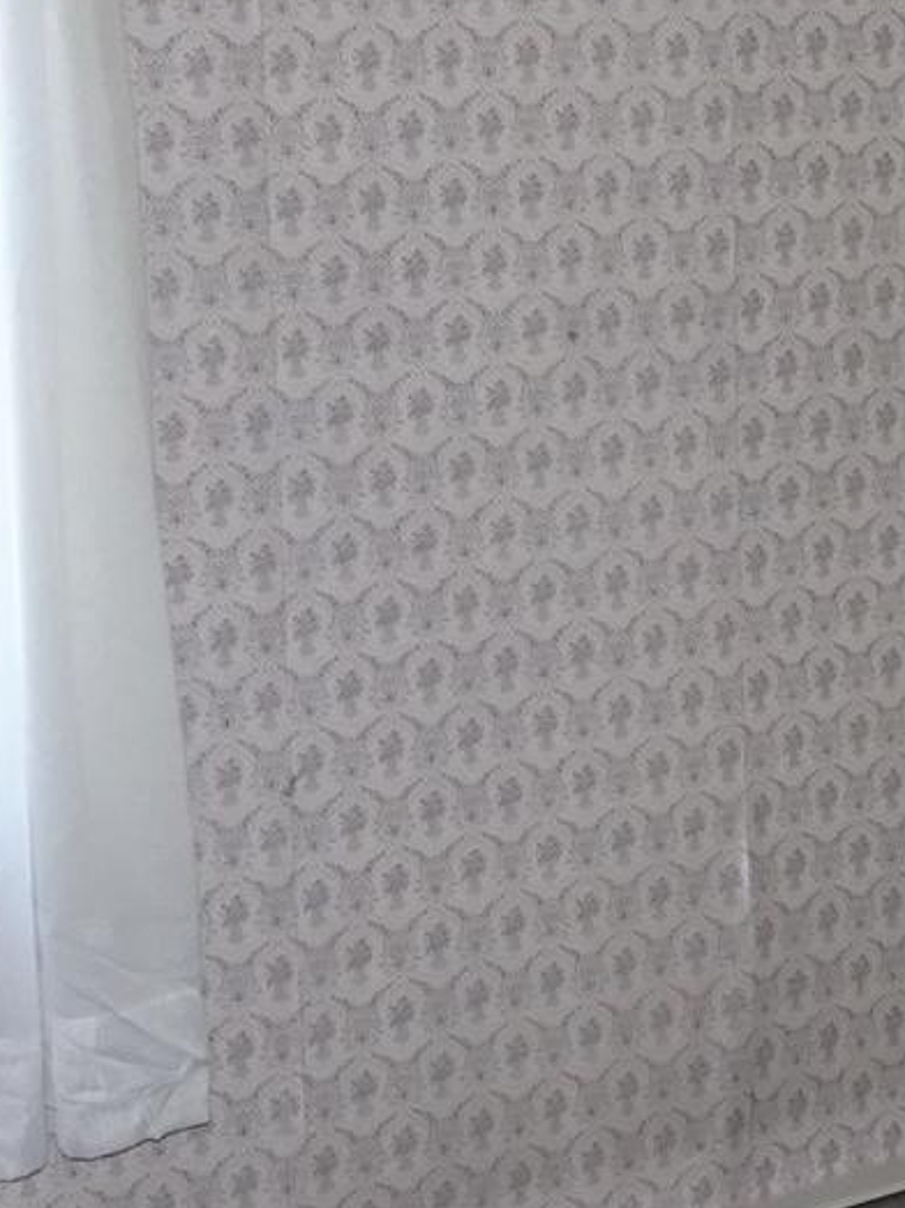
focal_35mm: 94
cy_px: 492
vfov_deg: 20.8
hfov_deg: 15.7
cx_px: 630
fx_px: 3278
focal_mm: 4.1
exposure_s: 1/30
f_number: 3.5
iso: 320
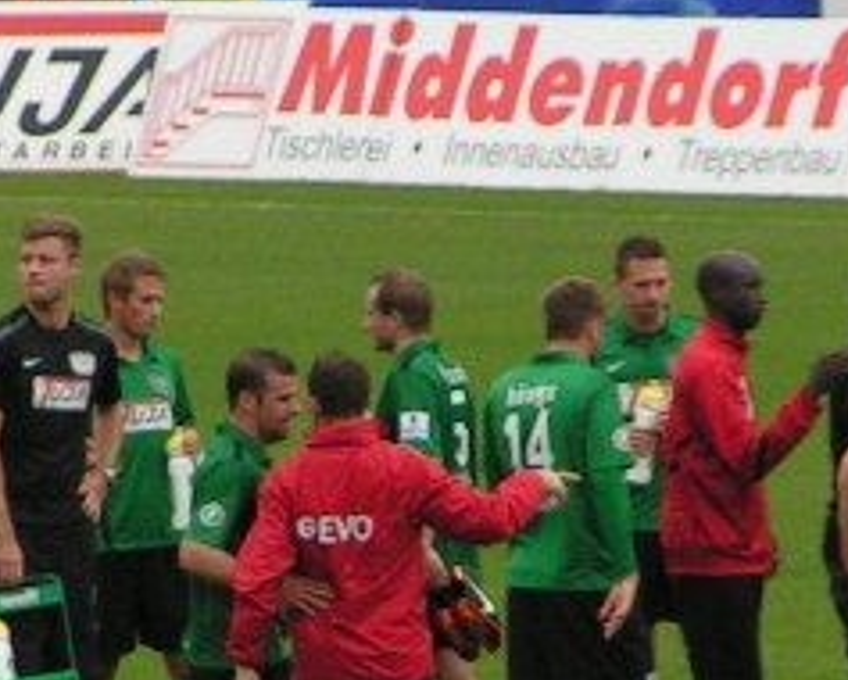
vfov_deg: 1.7
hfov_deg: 2.1
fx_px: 23385
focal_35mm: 931
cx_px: 283
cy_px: 447
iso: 125
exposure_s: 1/320
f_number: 3.5
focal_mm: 43.3
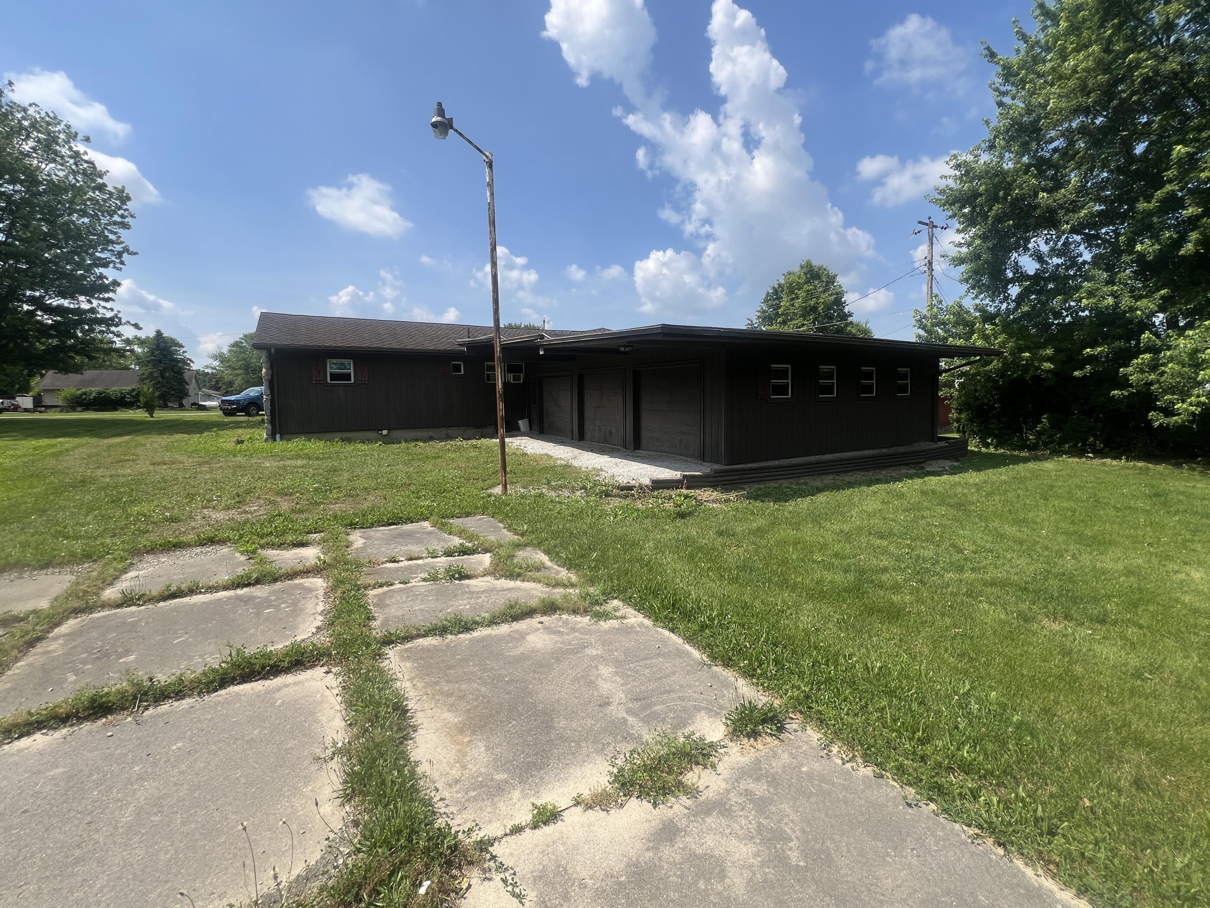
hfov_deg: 102.0
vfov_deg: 85.6
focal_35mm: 14
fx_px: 489
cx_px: 634
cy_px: 426
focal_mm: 1.57
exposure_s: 1/1393
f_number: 1.8
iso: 32
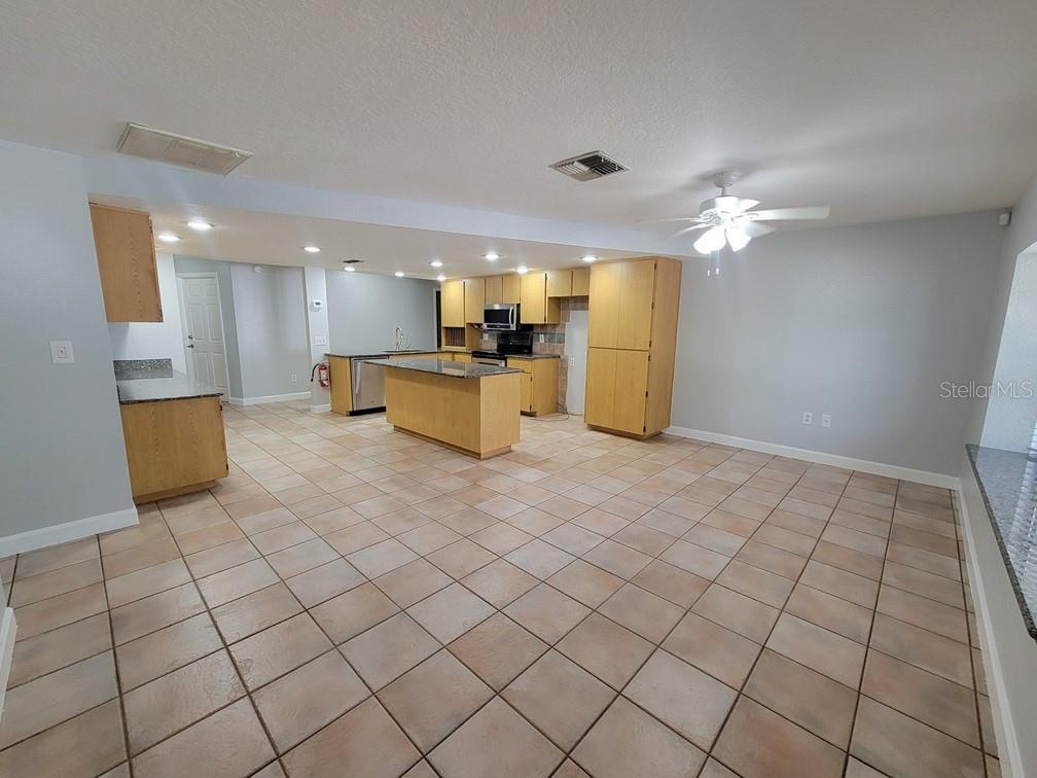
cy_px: 389
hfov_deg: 106.2
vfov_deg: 89.9
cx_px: 518
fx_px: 389
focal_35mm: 13
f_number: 2.2
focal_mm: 2.2
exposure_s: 1/60
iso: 200
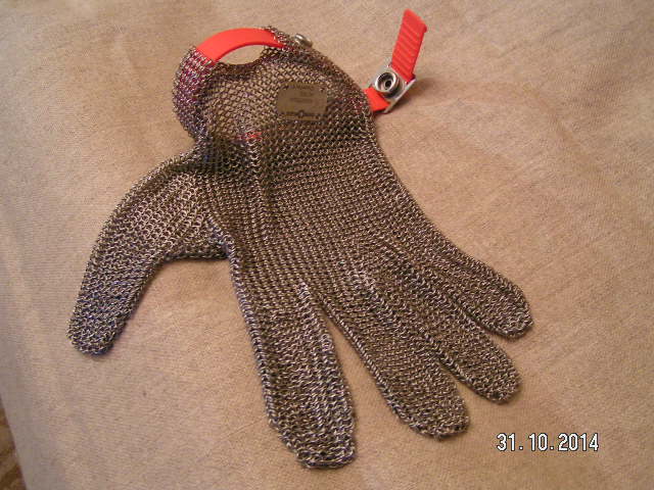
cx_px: 327
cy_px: 245
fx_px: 718
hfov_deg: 49.0
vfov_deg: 37.7
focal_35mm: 38
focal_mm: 5.8
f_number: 2.8
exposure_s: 1/4
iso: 200
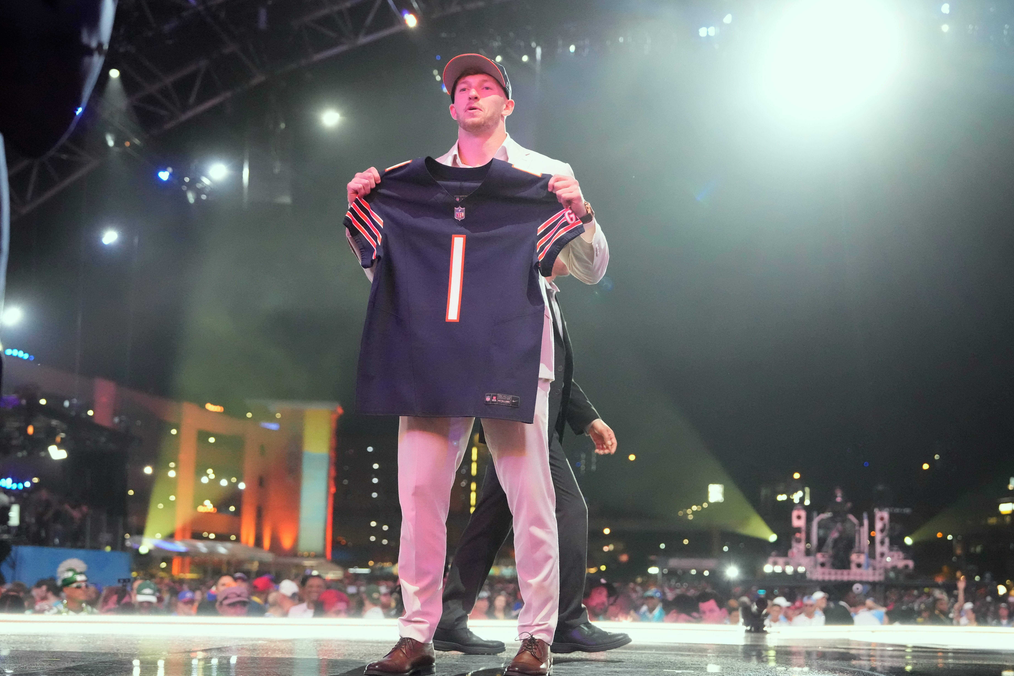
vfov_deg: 25.0
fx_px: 1521
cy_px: 373
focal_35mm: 54
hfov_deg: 36.9
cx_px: 529
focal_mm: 46
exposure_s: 1/1250
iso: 12800
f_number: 2.8
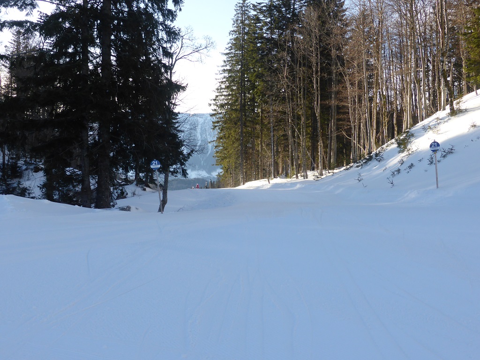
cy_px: 180
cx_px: 240
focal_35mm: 40
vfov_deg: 36.0
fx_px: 555
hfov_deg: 46.8
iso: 100
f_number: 3.9
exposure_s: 1/320
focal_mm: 6.9
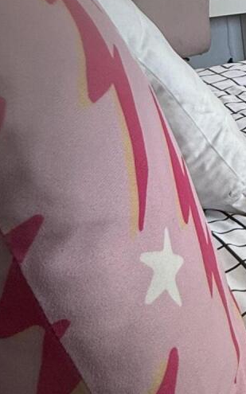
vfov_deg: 33.5
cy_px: 109
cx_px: 477
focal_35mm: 60
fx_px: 644
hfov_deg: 16.8
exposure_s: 1/120
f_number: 2.2
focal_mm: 2.22
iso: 100
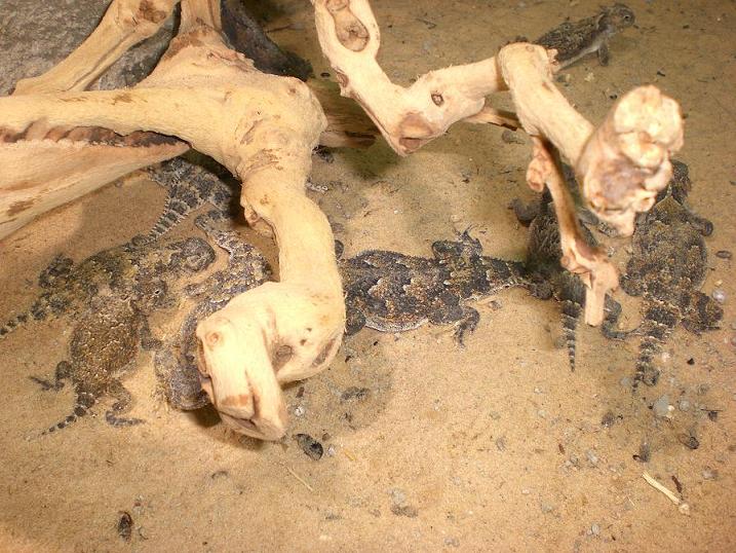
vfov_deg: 37.7
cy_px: 276
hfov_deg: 49.0
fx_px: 808
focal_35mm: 38
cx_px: 368
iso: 50
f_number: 3.1
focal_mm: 6.3
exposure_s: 1/60
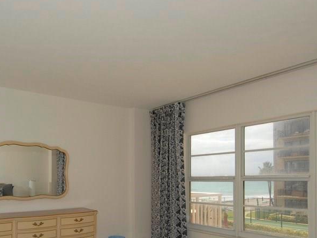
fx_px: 275
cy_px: 177
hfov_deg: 58.7
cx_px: 108
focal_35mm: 30
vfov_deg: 45.3
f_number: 7.1
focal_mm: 12
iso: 200
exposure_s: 1/200
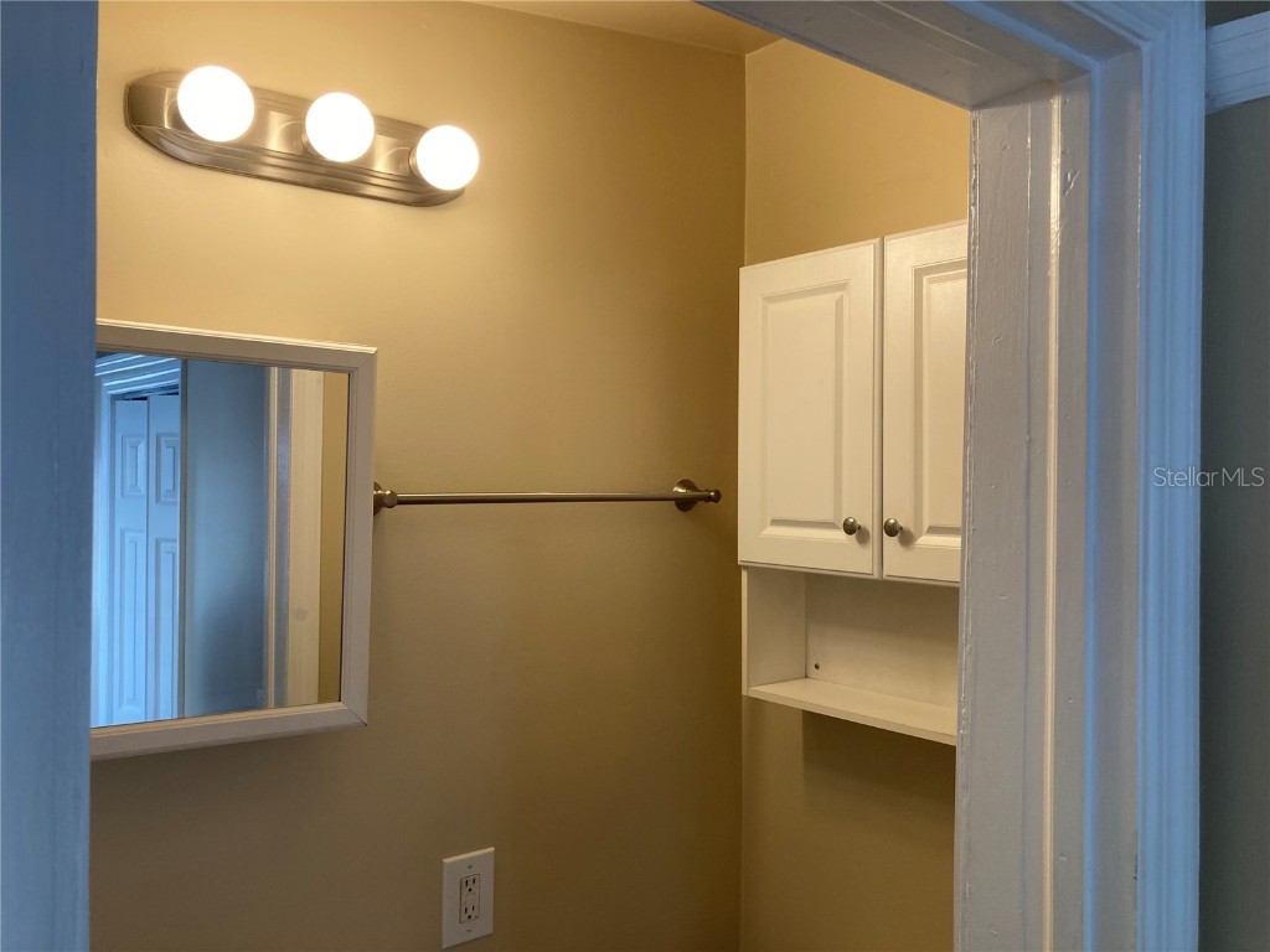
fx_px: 1027
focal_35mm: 28
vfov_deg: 49.7
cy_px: 476
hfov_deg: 63.4
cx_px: 635
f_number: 1.8
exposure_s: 1/60
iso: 50
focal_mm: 3.99
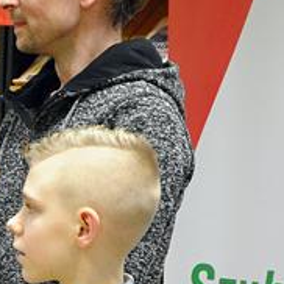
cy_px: 316
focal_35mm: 208
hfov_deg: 8.2
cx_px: -156
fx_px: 1930
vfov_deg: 8.3
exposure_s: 1/60
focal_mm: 35
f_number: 4.5
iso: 2000
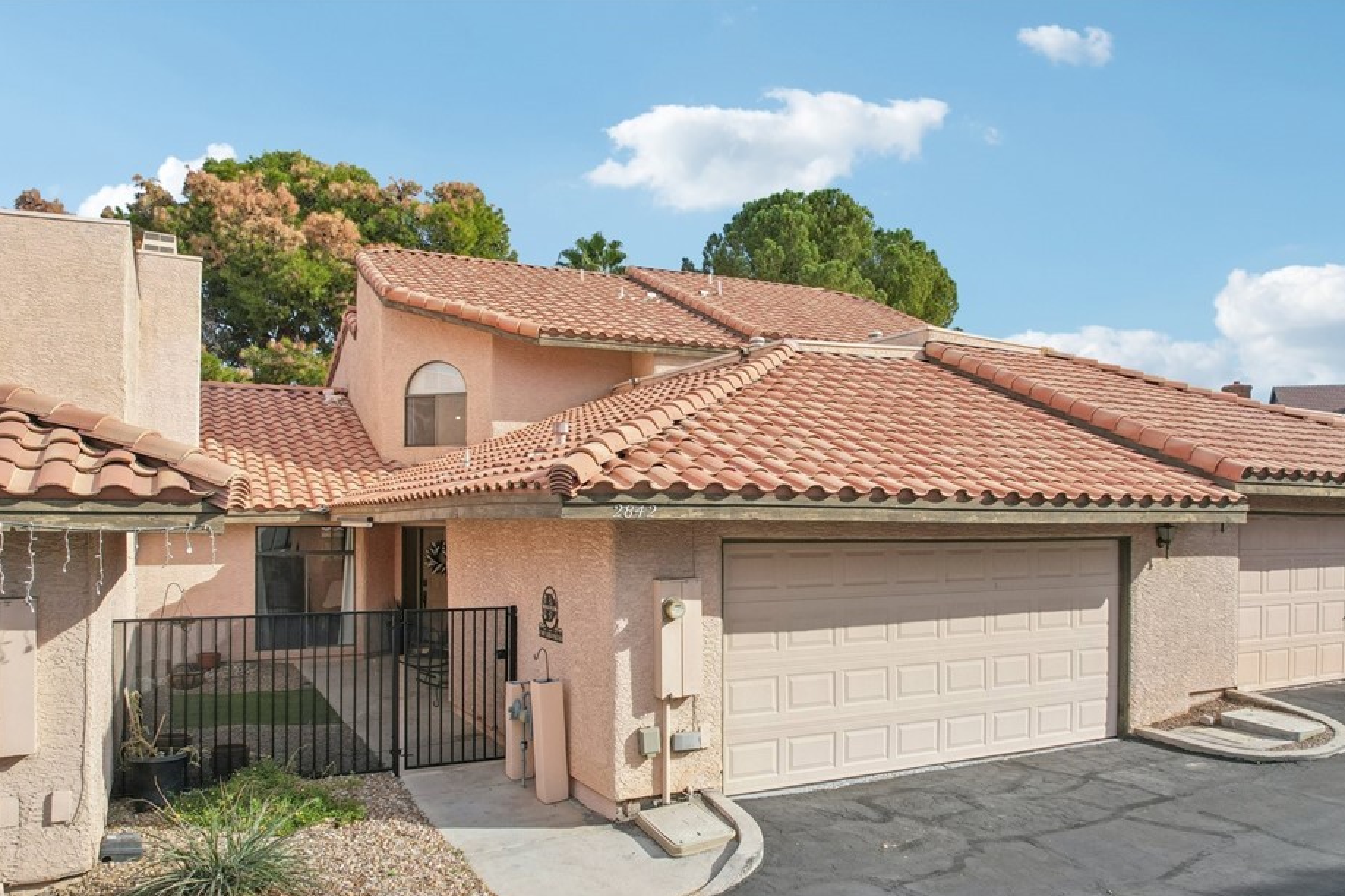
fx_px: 971
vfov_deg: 49.3
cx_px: 722
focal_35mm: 26
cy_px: 526
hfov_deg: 69.3
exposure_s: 1/1500
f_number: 2.8
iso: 130
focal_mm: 8.4
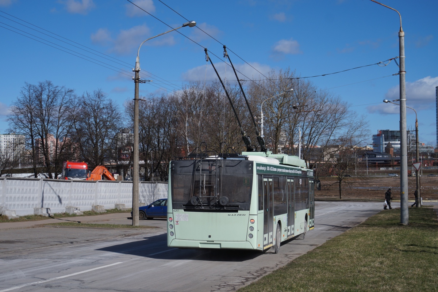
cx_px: 219
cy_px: 146
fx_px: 693
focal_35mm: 57
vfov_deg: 23.8
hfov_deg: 35.1
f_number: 8
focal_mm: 38
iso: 100
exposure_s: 1/800
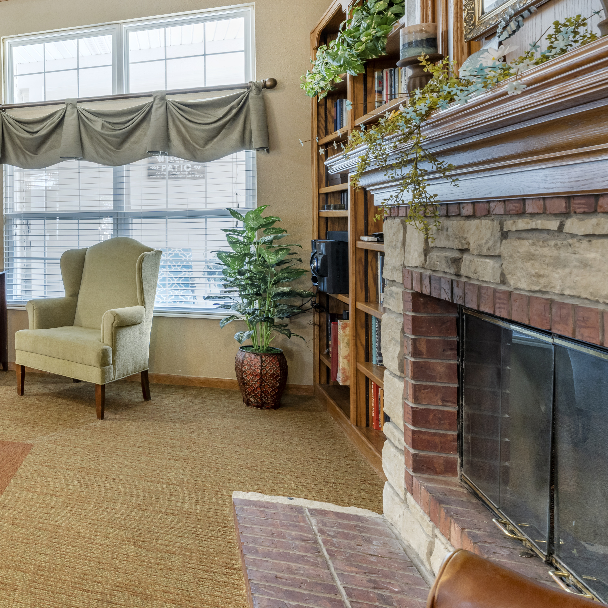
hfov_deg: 42.2
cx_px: -79
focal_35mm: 29
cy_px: 237
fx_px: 576
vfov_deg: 55.1
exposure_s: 1/15
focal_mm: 14
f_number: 10
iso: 400
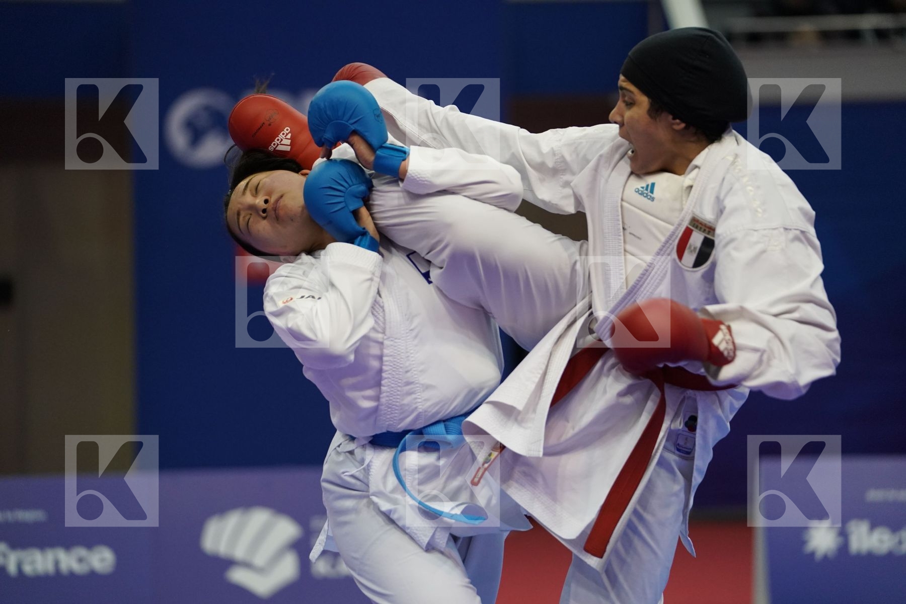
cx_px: 453
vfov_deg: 8.2
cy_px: 302
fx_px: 4203
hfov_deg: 12.3
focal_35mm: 167
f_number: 2.8
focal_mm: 167
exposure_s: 1/1000
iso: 3200
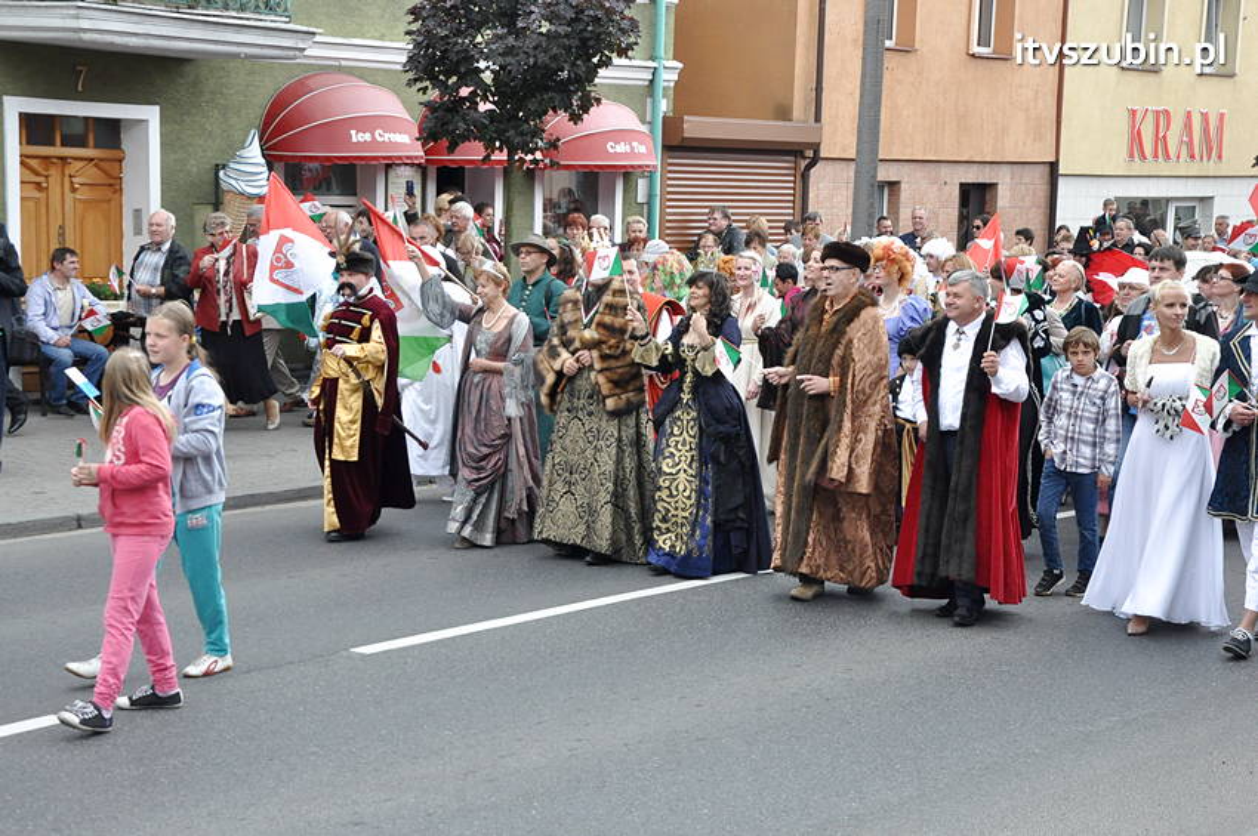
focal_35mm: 63
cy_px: 418
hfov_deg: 31.9
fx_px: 2199
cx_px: 629
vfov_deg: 21.5
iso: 1250
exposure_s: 1/500
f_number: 9
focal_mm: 42
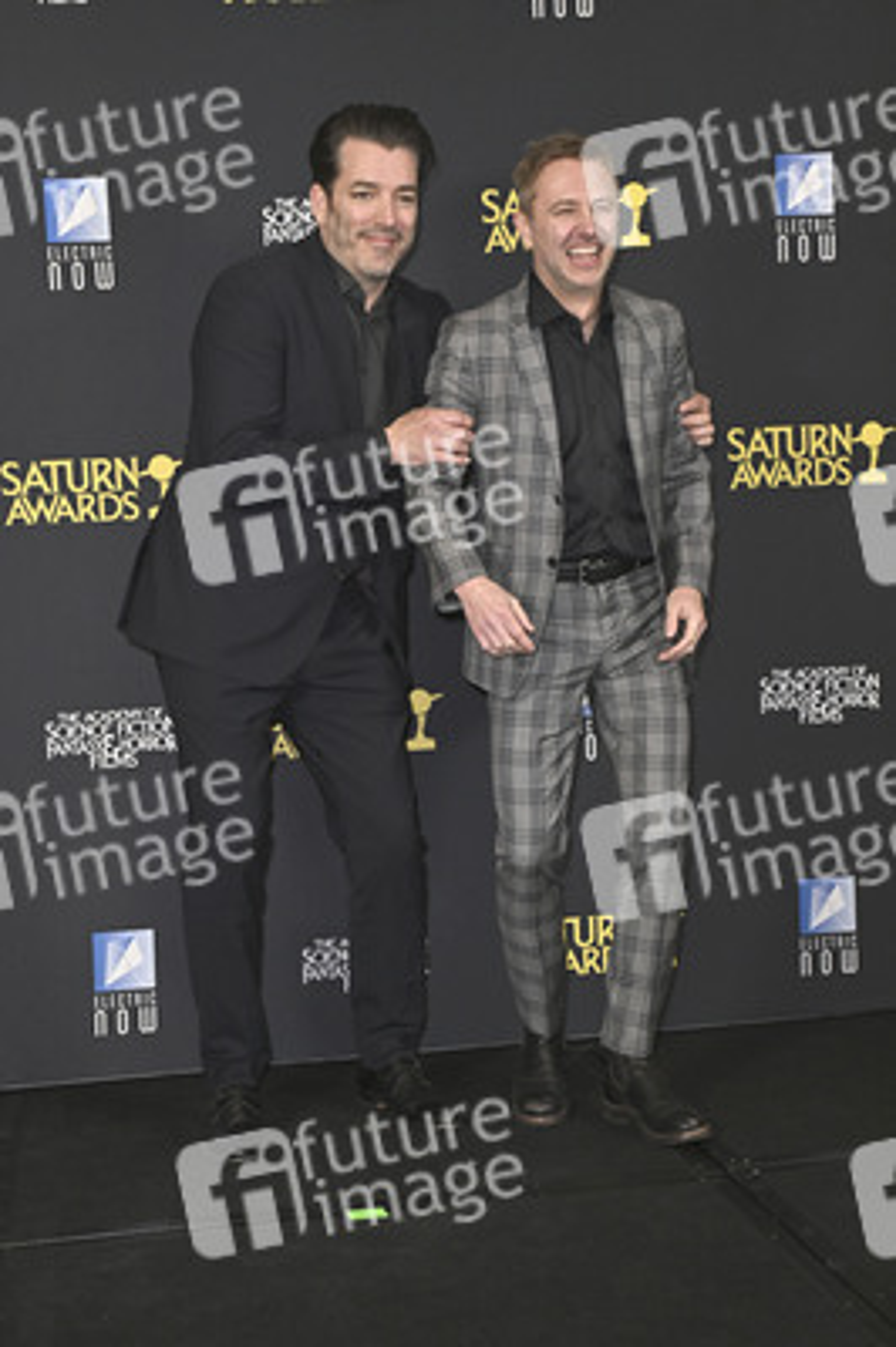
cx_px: 448
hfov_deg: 32.6
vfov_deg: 47.4
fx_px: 1533
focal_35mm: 41
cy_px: 674
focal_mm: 41
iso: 2000
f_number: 5.6
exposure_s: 1/320
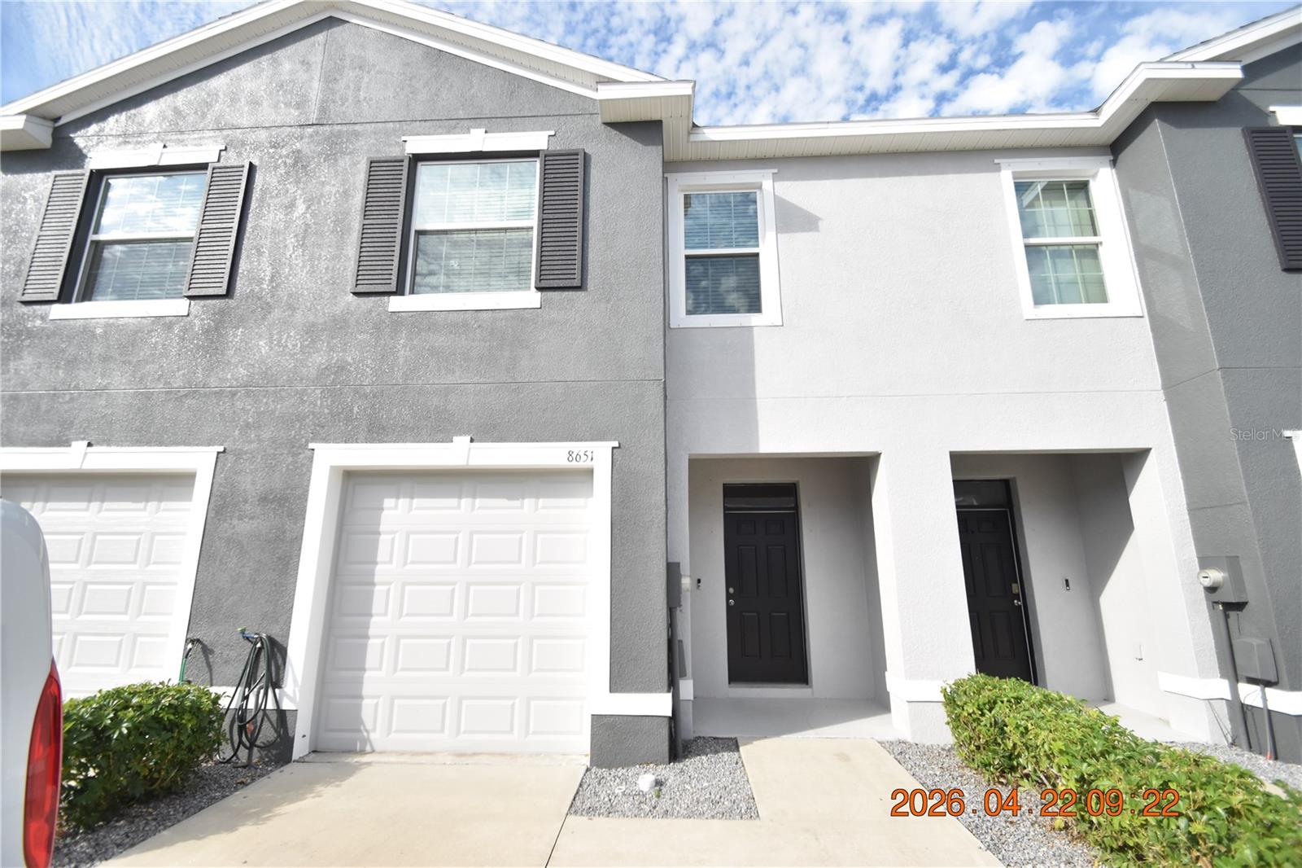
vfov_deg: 77.3
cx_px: 651
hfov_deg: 100.4
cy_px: 434
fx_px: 542
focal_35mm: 15
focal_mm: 10
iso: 800
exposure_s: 1/4000
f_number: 3.5
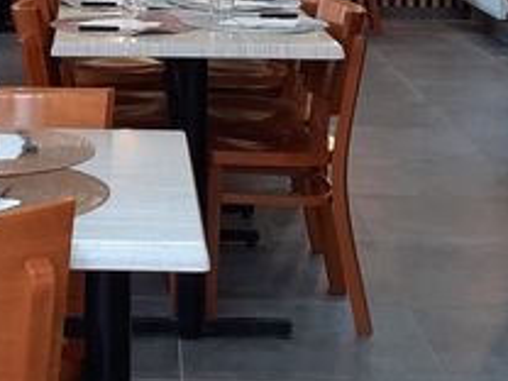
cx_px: 100
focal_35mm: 104
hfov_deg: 18.7
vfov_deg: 13.8
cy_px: -88
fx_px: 1526
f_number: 1.9
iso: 50
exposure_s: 1/50
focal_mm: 3.6
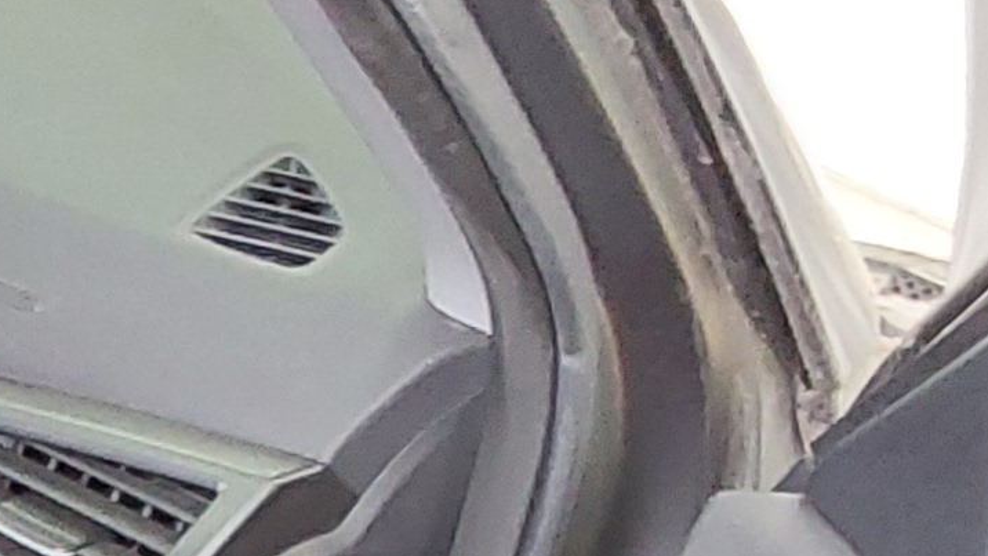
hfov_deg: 14.8
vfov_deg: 8.5
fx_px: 3642
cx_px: -305
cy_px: 929
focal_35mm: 139
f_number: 1.9
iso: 320
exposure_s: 1/60
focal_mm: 2.91
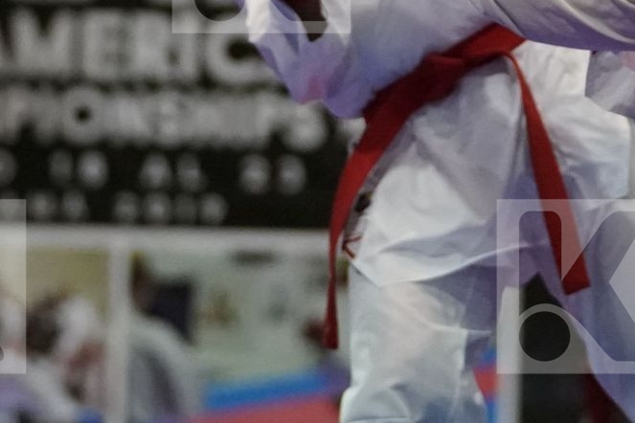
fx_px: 8096
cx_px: 586
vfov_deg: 3.0
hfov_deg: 4.5
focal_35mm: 459
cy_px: -54
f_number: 2.8
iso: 6400
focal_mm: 113
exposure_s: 1/800
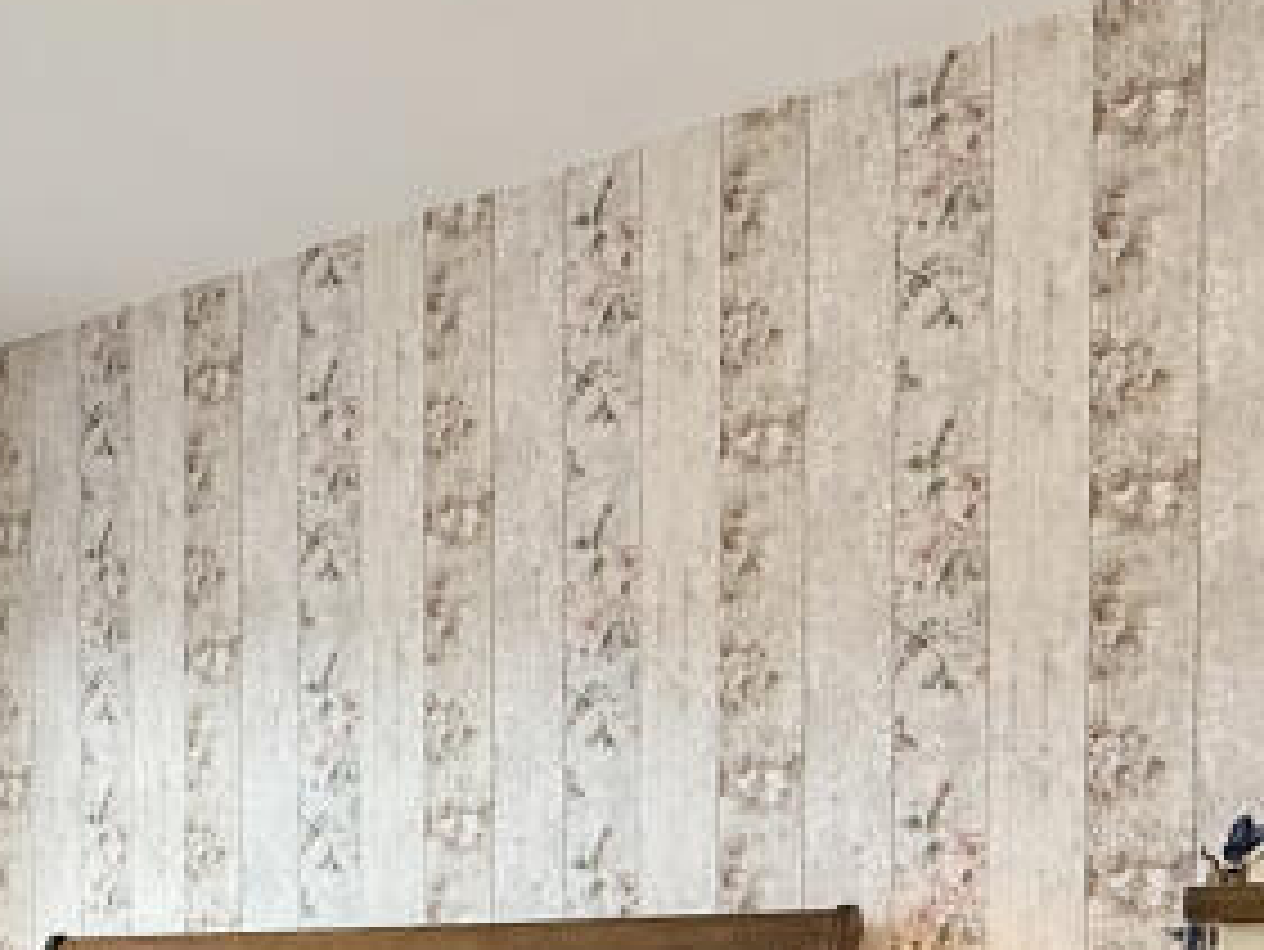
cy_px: 1085
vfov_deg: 26.1
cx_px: 153
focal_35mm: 51
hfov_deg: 35.5
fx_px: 1863
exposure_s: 1/100
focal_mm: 2.22
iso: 100
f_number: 2.2
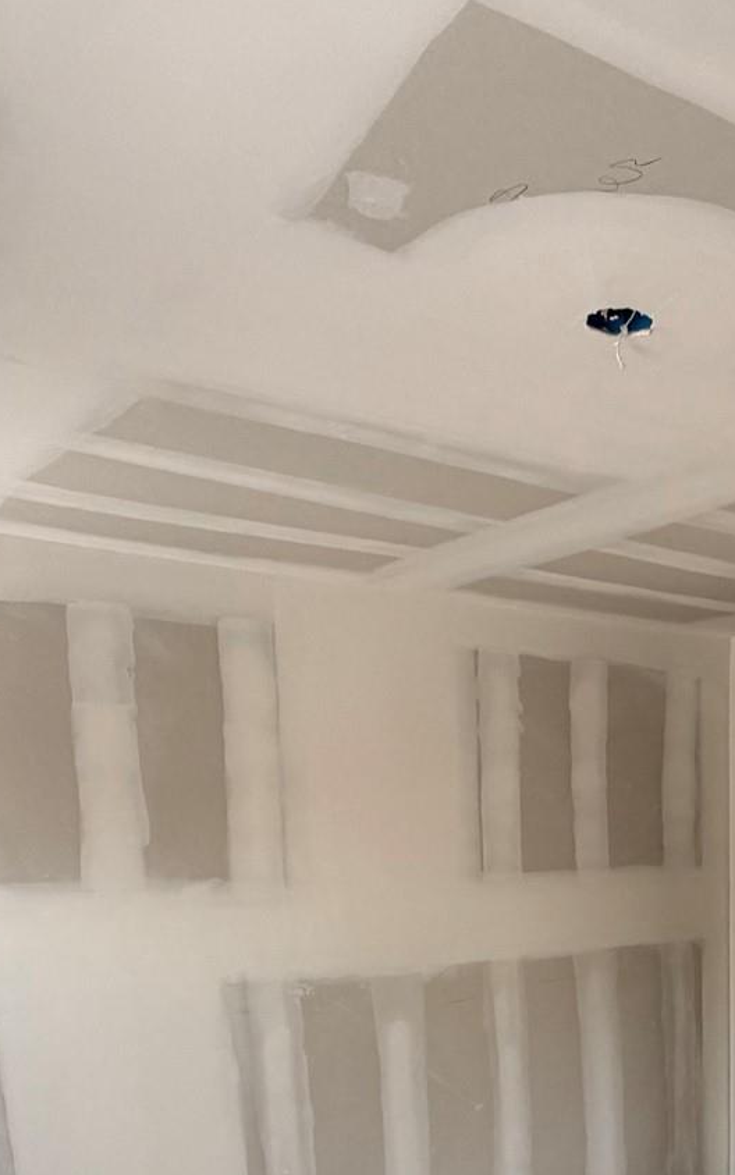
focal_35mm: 36
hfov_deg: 32.8
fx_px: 1153
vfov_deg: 48.9
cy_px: 1033
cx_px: 717
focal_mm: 2.22
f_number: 2.2
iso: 100
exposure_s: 1/121
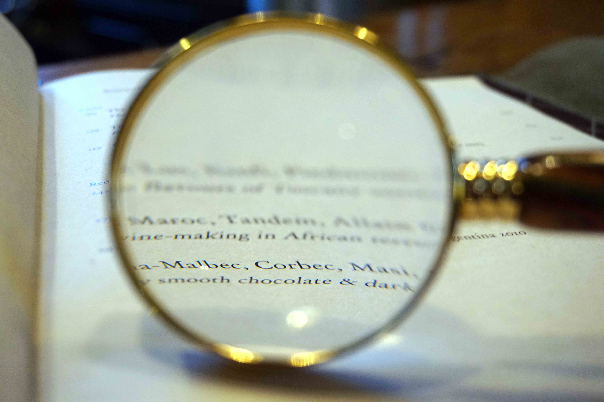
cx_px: 302
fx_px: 755
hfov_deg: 43.6
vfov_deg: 29.8
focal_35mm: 45
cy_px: 201
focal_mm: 30
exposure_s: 1/60
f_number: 5
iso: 1600
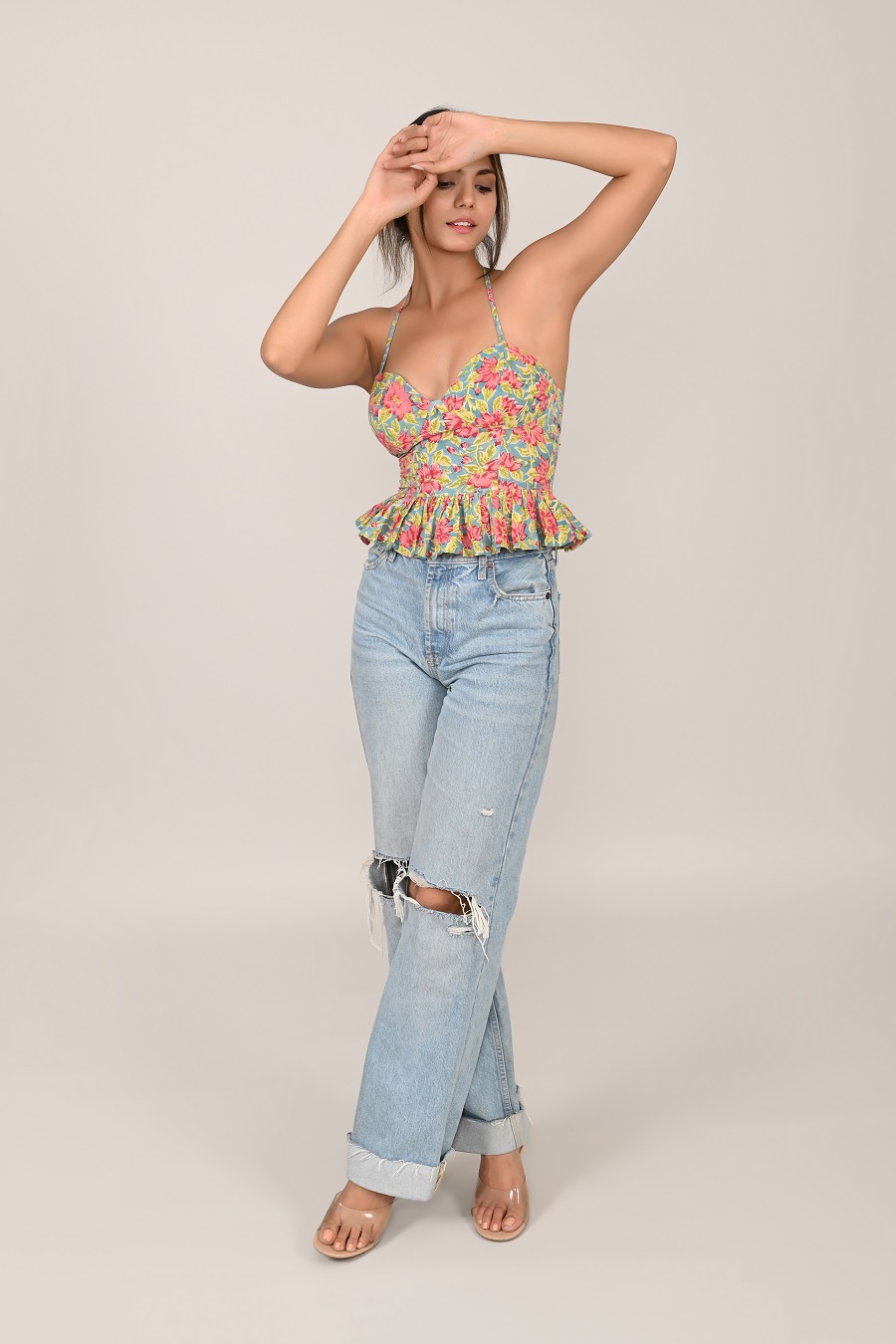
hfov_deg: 28.1
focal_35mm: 48
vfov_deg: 41.1
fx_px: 1792
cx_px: 448
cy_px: 672
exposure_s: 1/200
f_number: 9
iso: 200
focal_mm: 48
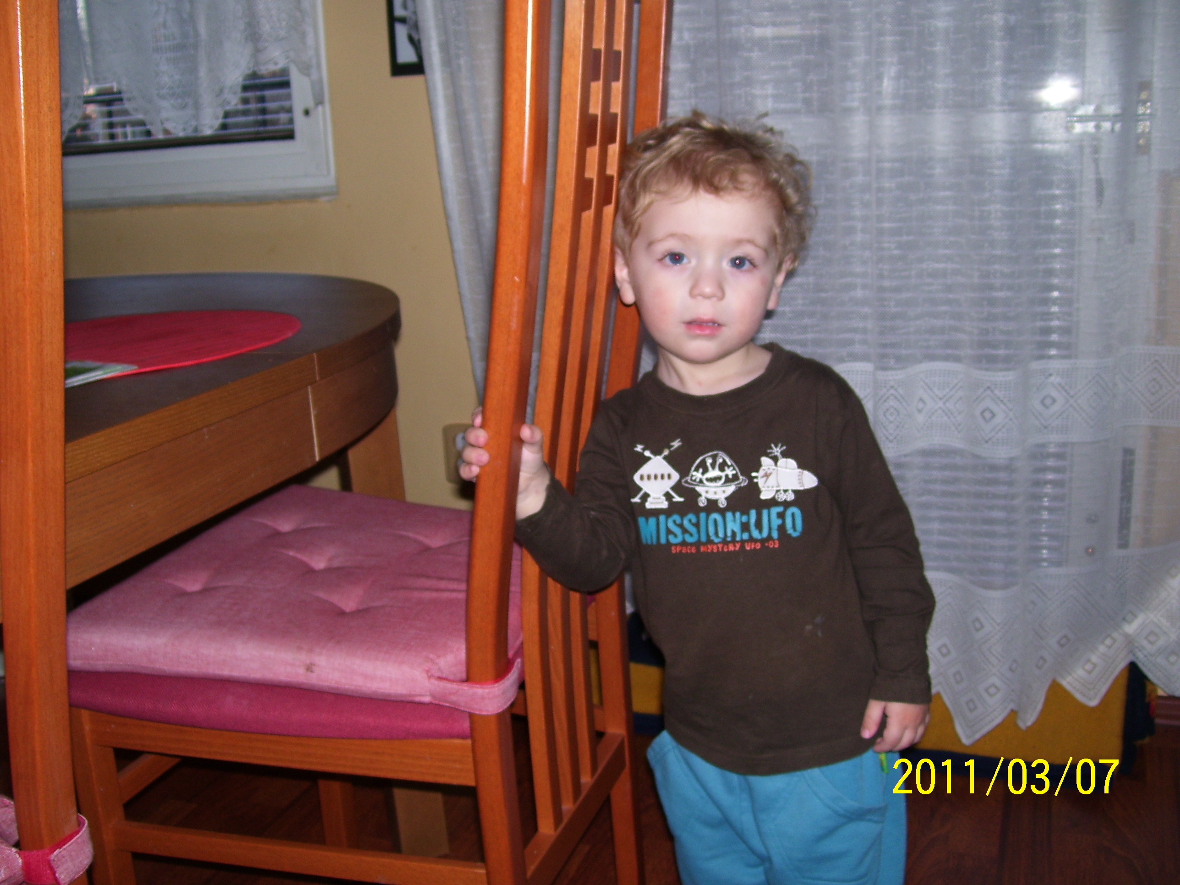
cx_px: 590
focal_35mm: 37
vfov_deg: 38.7
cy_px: 442
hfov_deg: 50.1
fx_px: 1261
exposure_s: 1/60
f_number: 2.7
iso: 80
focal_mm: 6
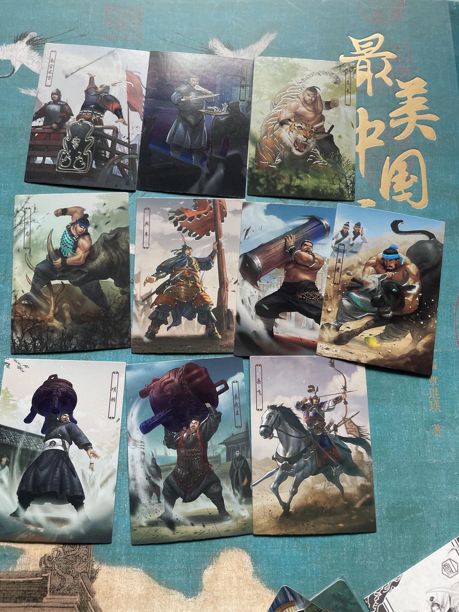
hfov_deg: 53.1
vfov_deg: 67.3
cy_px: 306
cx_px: 230
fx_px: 460
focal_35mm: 26
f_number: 1.6
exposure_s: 1/76
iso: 125
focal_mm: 4.2
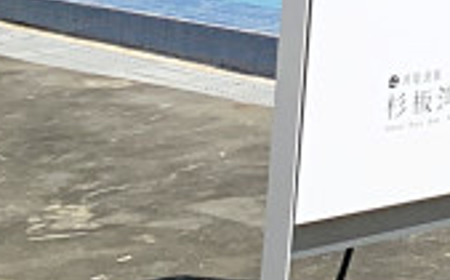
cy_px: -747
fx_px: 2400
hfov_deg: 8.9
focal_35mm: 196
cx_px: 1305
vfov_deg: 5.9
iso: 25
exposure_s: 1/3086
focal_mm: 4.25
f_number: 1.8
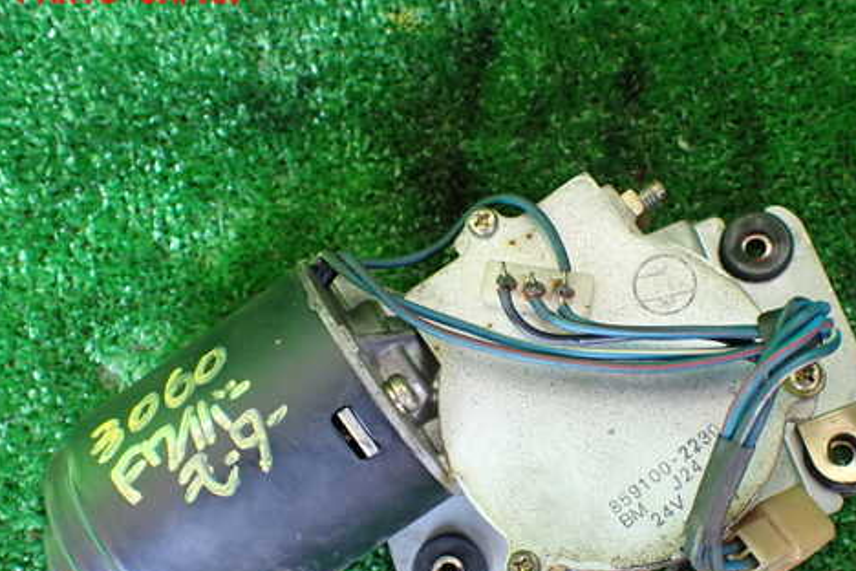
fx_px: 951
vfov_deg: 33.1
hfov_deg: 48.4
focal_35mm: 40
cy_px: 381
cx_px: 455
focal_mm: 5.4
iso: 400
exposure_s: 1/125
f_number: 2.3
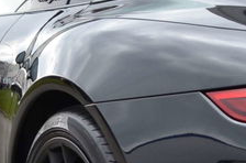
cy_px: 176
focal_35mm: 151
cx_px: 335
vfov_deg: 9.0
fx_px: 1029
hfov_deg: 13.1
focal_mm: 22
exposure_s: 1/100
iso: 400
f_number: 5
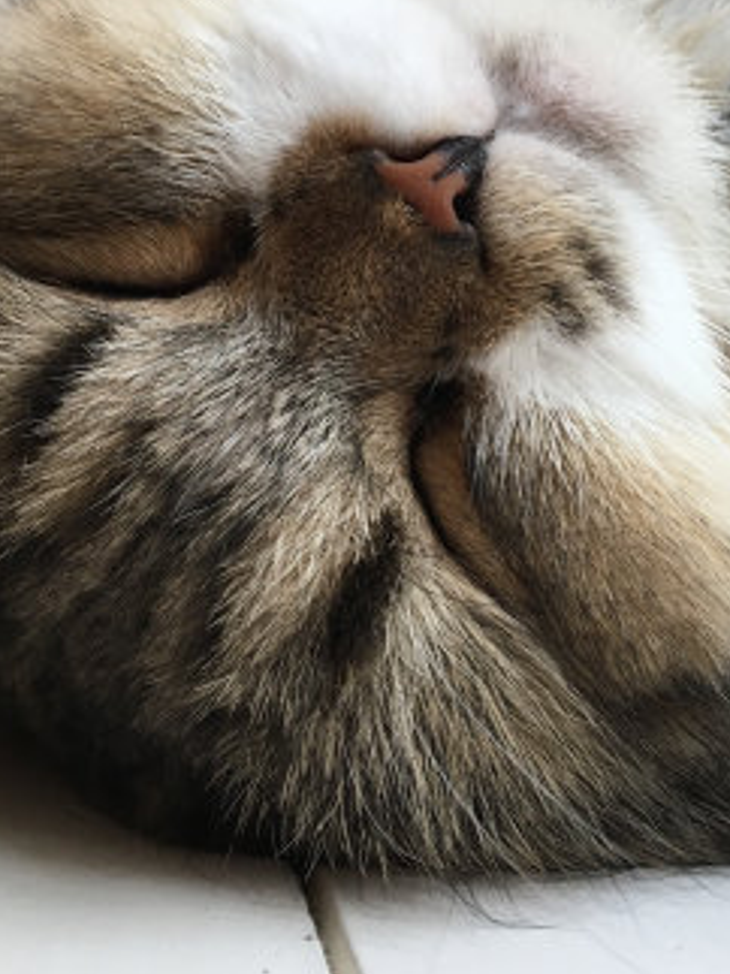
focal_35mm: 55
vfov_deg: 34.0
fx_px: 1548
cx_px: 367
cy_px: 208
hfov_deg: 26.5
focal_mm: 4.15
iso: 32
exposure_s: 1/33
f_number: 2.2
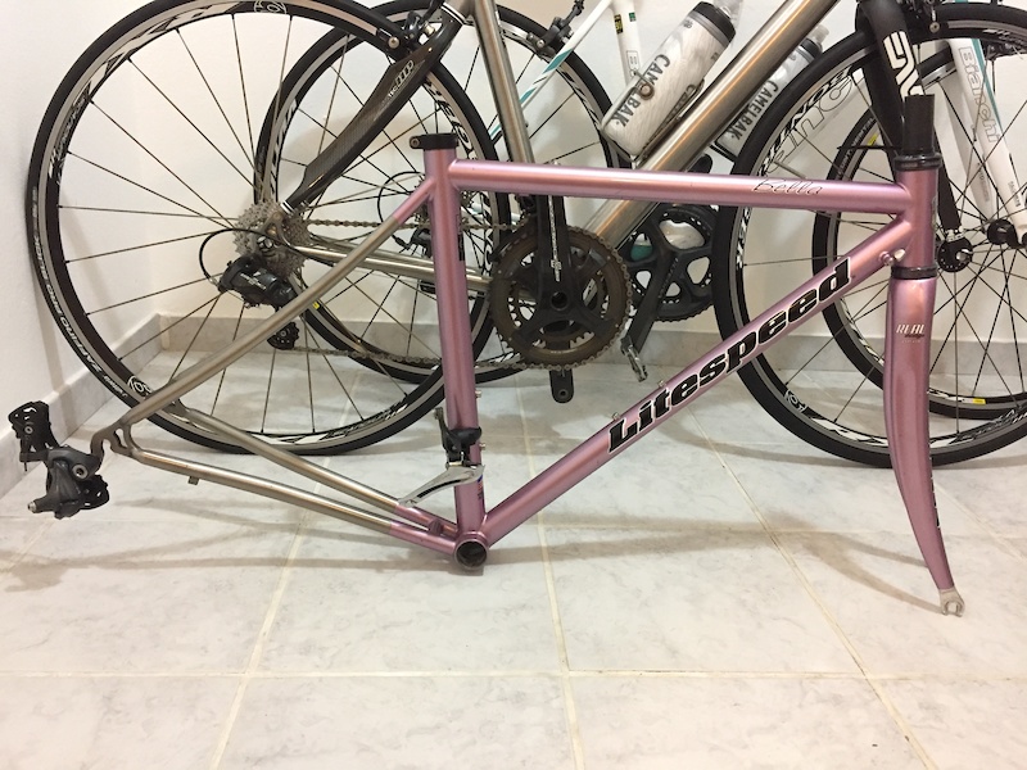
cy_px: 385
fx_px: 860
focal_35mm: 29
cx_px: 514
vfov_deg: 48.2
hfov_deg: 61.7
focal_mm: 4.15
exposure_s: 1/15
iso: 250
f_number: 2.2
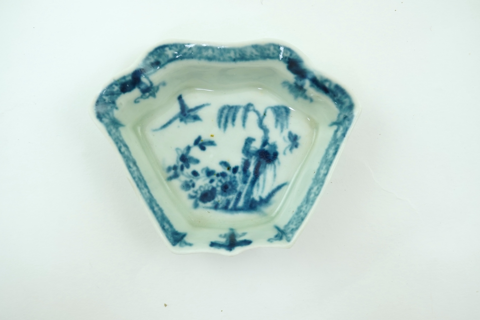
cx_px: 243
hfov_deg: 42.7
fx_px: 613
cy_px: 160
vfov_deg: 29.2
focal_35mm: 46
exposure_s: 1/60
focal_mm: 30
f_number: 10
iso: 640
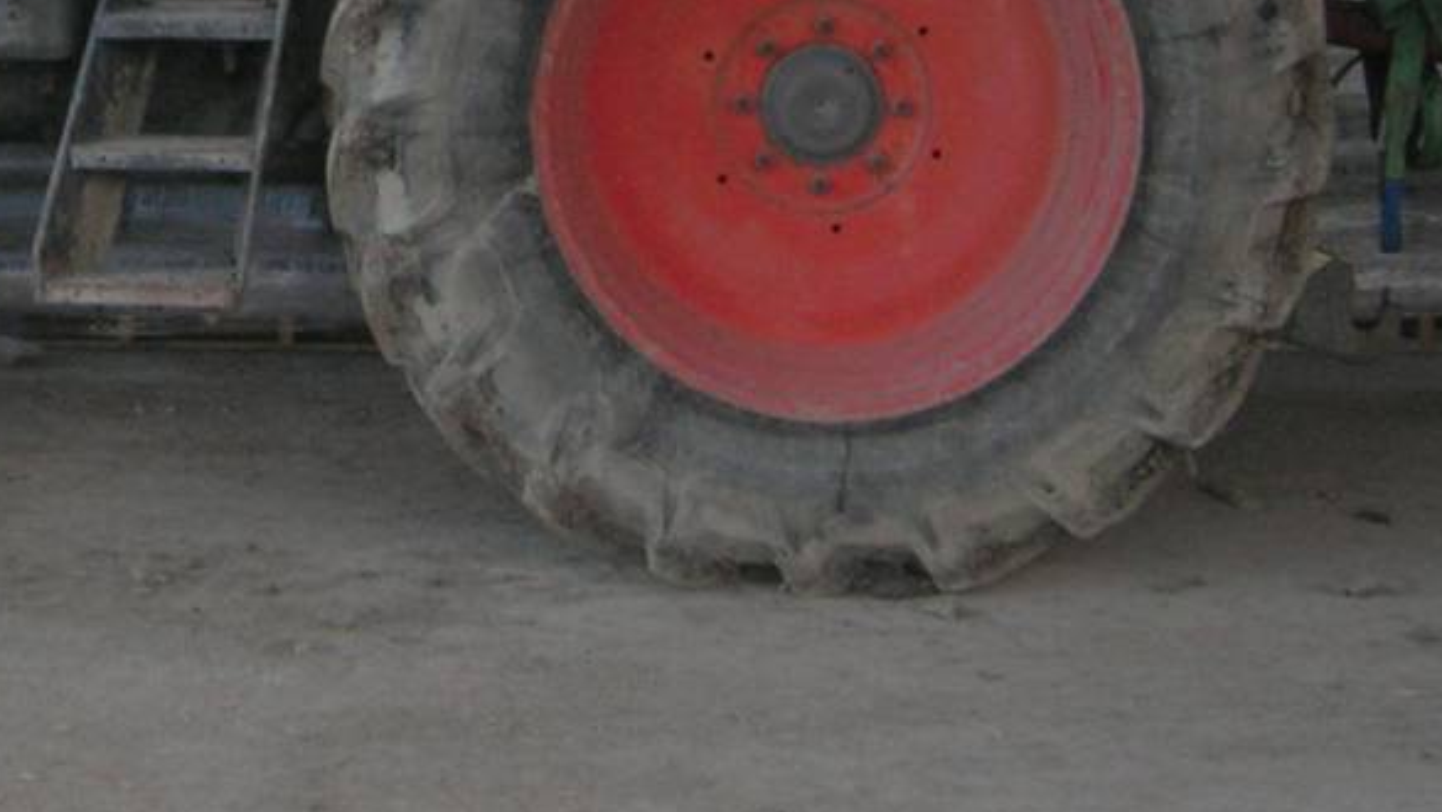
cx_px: 165
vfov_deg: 10.5
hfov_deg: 18.6
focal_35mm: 113
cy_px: -180
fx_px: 4322
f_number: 2.8
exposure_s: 1/200
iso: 100
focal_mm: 7.8
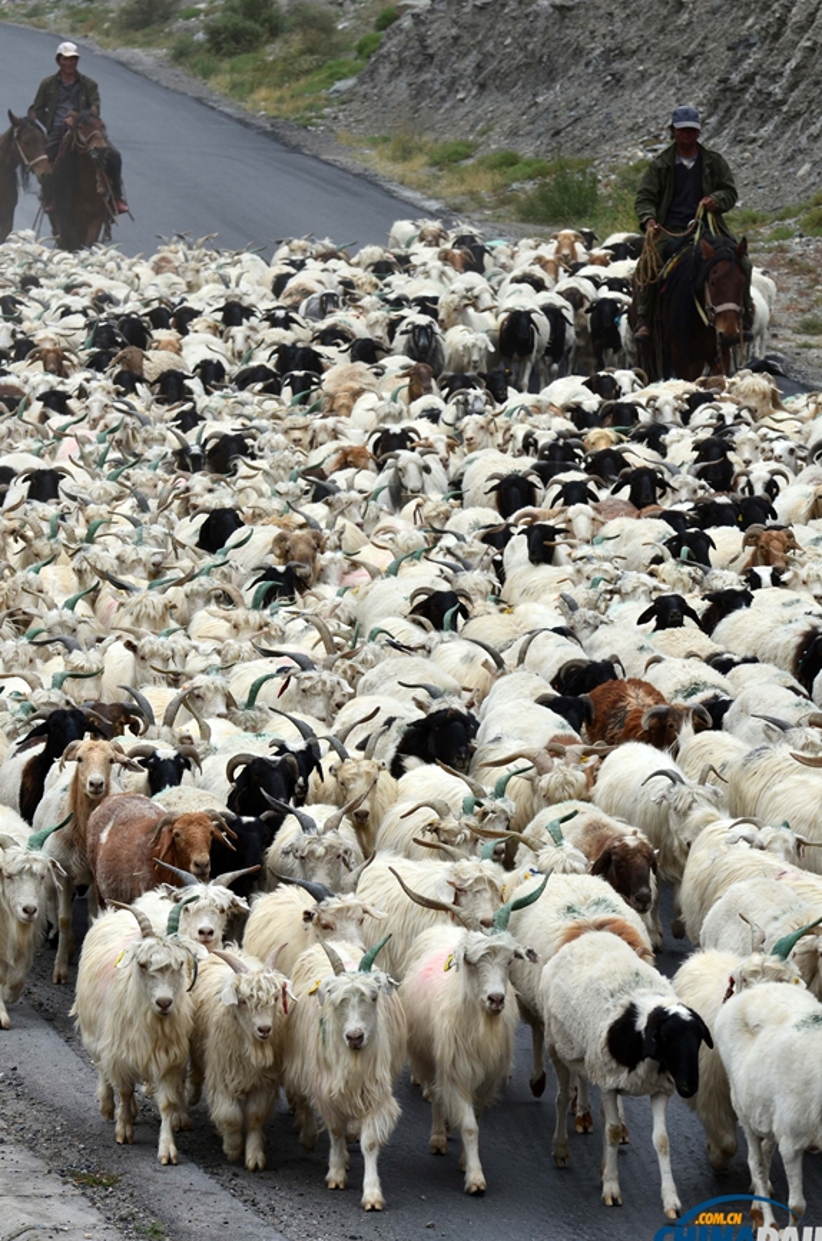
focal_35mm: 218
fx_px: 7502
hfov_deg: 6.3
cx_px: 425
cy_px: 628
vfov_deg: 9.5
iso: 100
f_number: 8
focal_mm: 140
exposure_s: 1/400
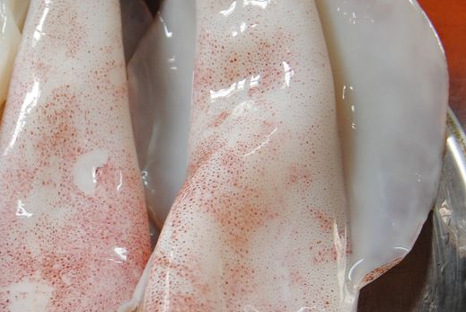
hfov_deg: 17.2
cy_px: 241
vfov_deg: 11.6
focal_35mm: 118
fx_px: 1529
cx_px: 92
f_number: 4.2
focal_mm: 34
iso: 400
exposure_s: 1/25
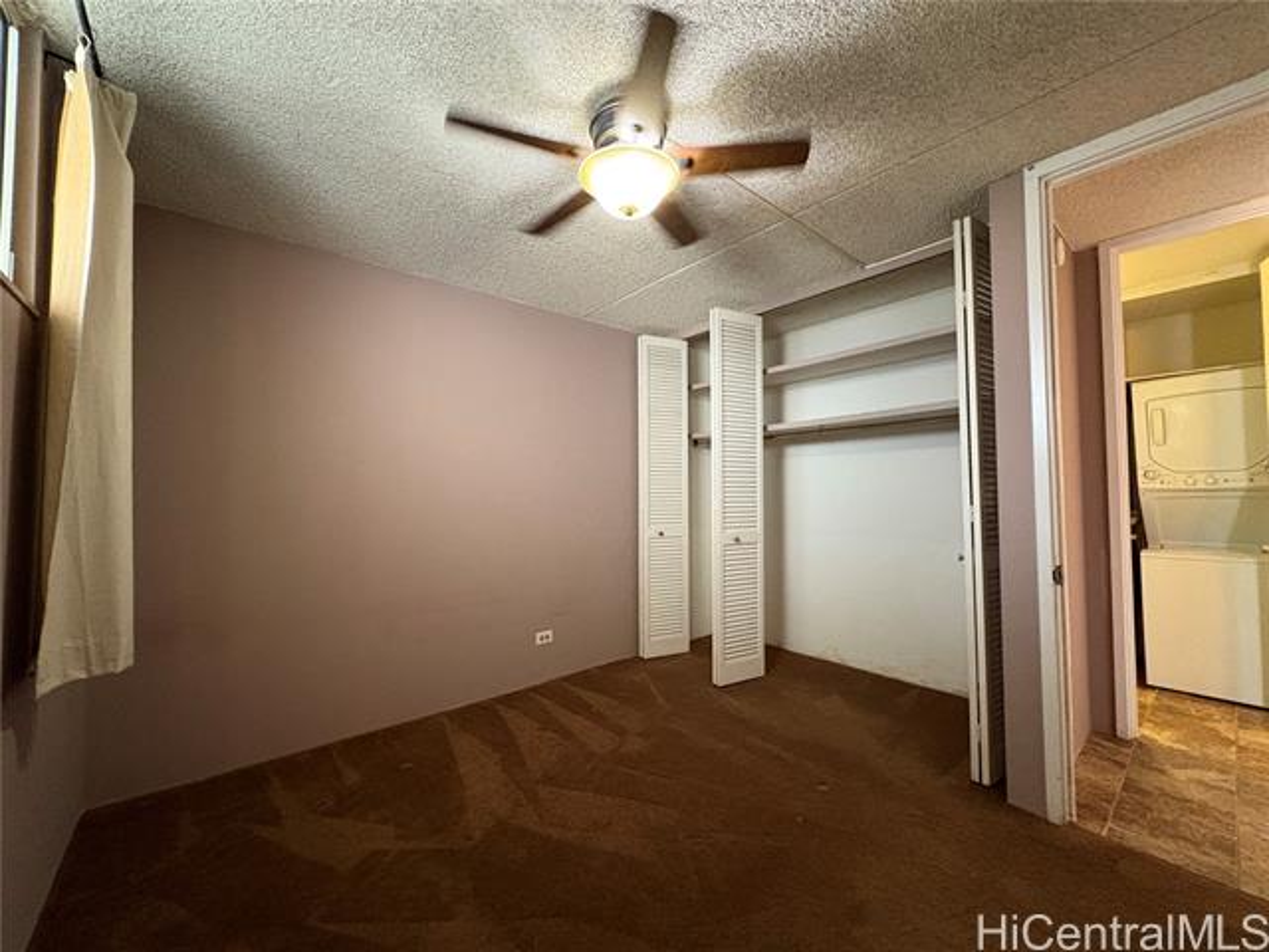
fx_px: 513
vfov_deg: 85.7
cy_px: 476
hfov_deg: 102.1
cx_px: 634
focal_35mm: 14
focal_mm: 2.22
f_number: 2.2
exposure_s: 1/40
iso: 640
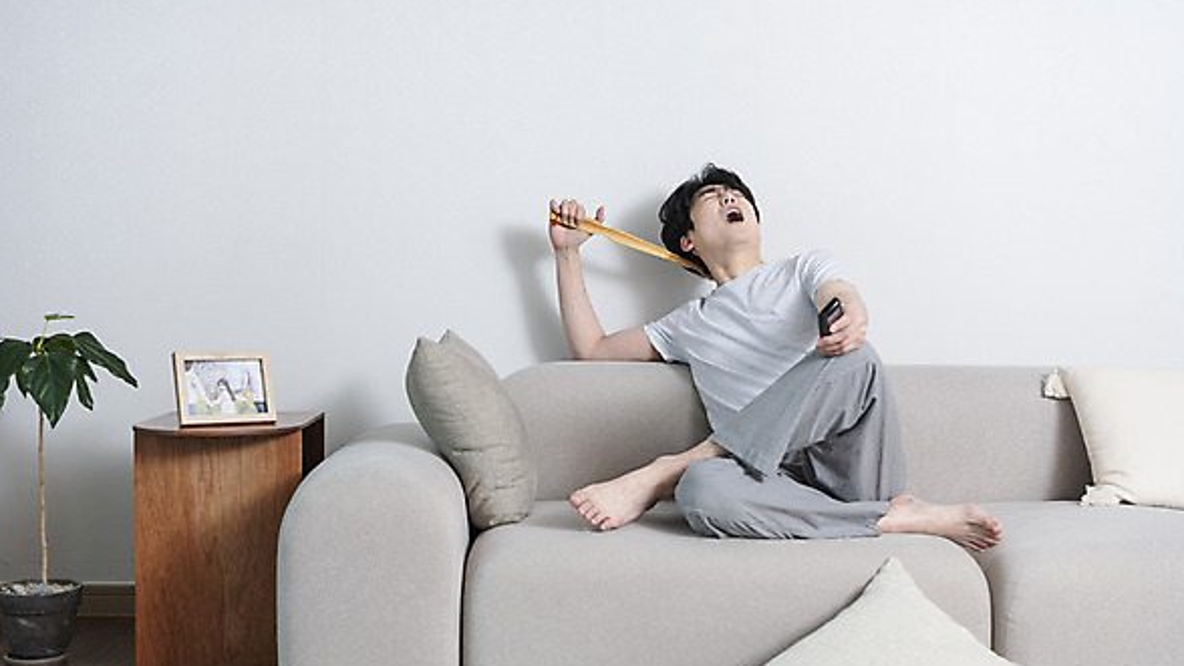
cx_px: 584
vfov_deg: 25.4
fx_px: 1476
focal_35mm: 47
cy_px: 372
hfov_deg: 43.7
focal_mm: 44
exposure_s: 1/125
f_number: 4
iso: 200
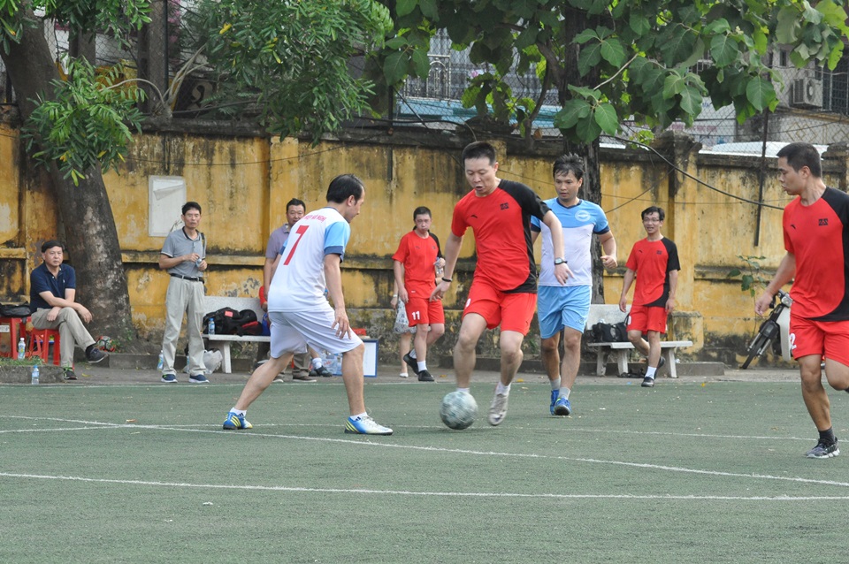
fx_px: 3004
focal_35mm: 128
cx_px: 424
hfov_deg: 16.1
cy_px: 282
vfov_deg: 10.7
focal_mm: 85
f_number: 10
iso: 1600
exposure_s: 1/200
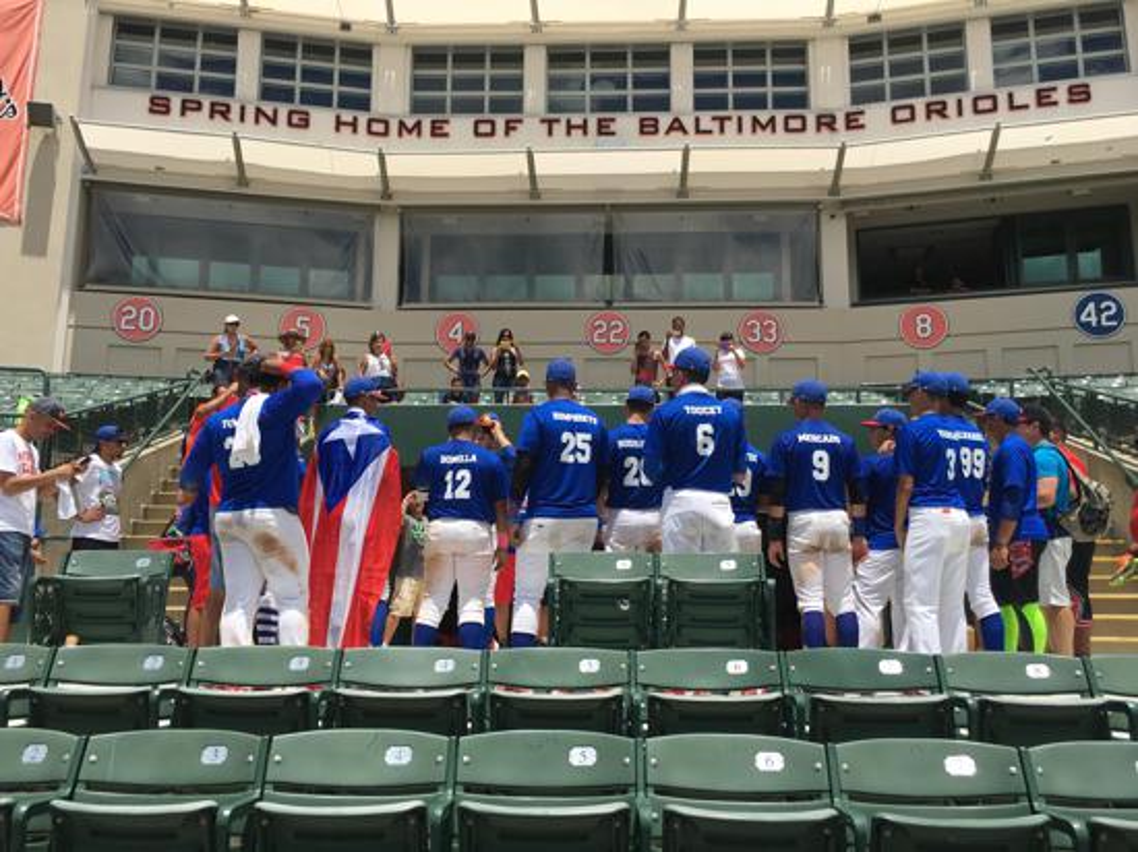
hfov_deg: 61.7
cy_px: 426
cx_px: 569
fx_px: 953
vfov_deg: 48.2
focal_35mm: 29
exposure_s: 1/2024
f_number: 2.2
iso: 25
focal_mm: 4.15
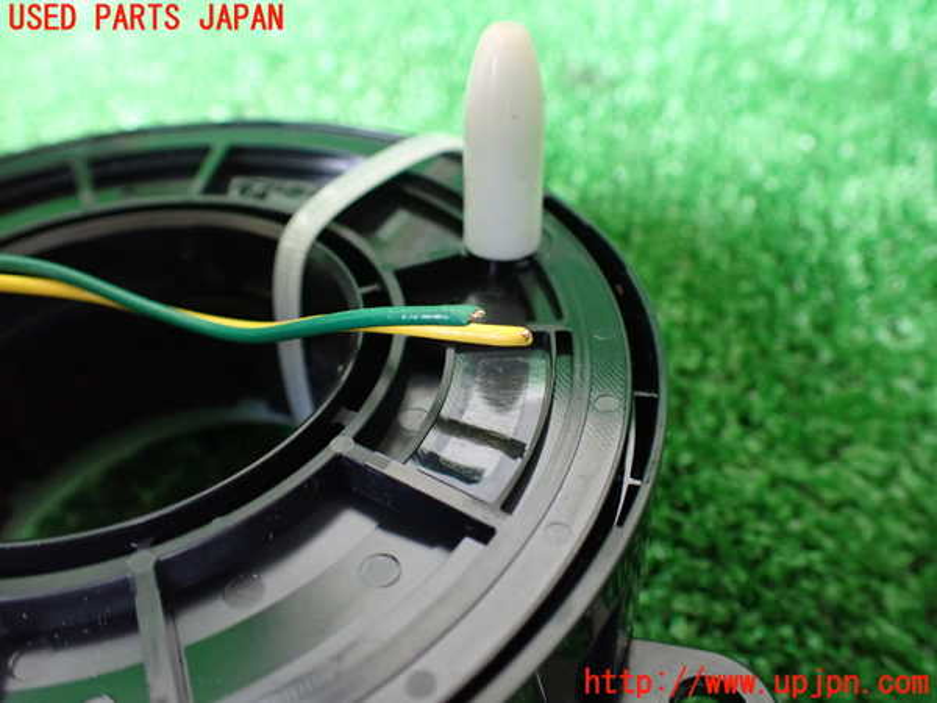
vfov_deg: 46.8
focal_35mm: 30
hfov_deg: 60.0
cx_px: 468
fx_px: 812
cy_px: 352
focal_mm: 5.4
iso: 800
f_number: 2.3
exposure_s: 1/80
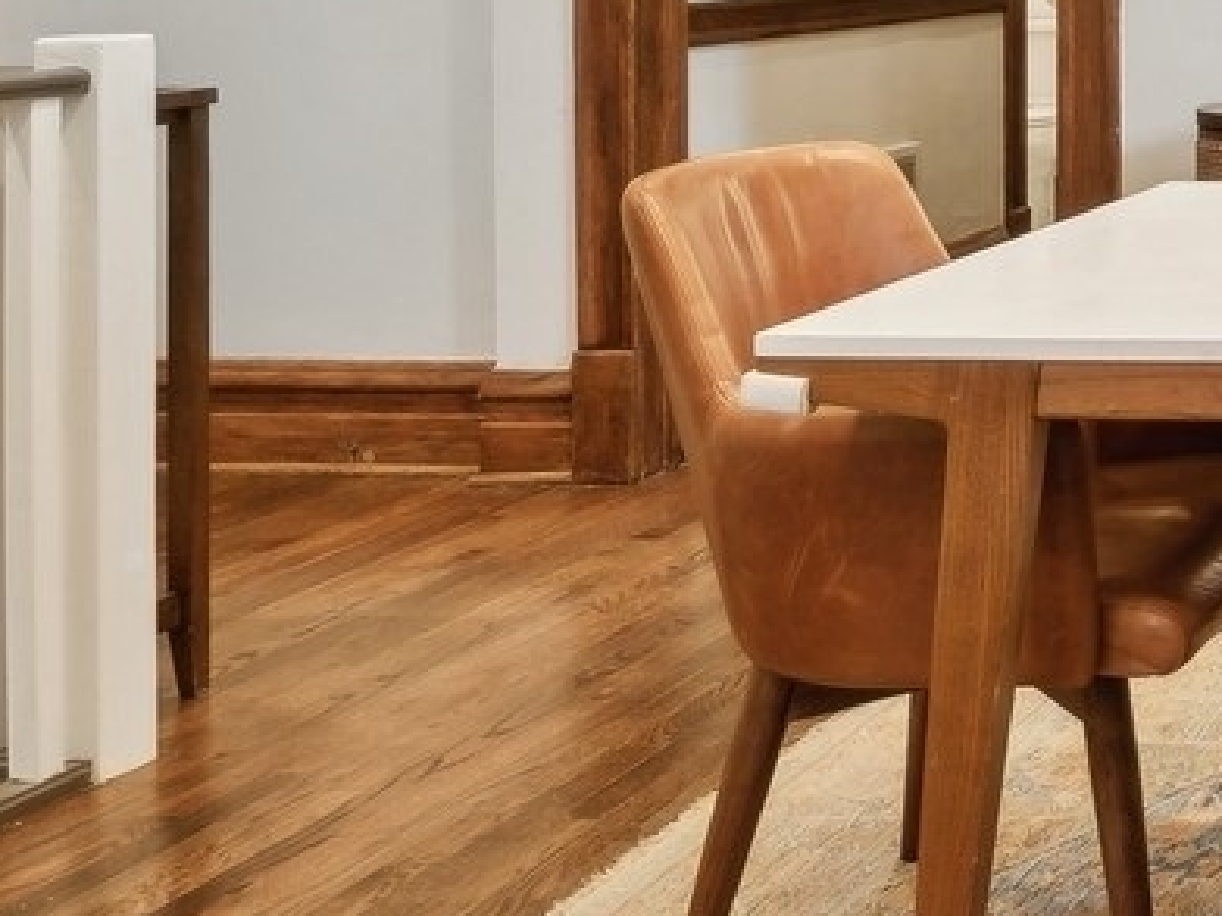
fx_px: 1941
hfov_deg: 24.3
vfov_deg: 24.9
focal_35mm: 55
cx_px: 1978
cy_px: -66
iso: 100
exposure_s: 1/2
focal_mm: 14
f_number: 10
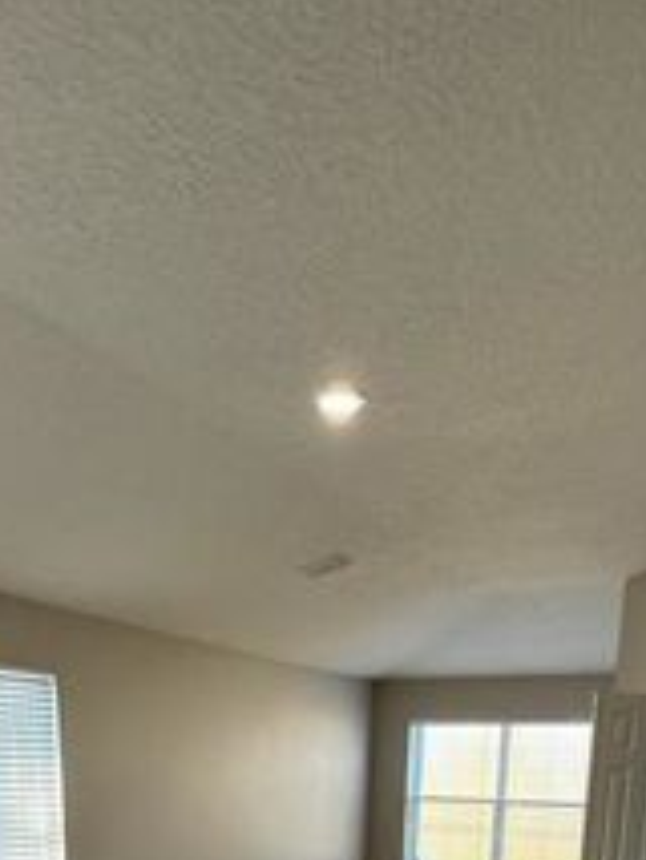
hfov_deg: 40.7
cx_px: 305
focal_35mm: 35
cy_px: 993
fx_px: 870
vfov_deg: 40.1
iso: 160
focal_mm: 2.22
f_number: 2.2
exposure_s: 1/99
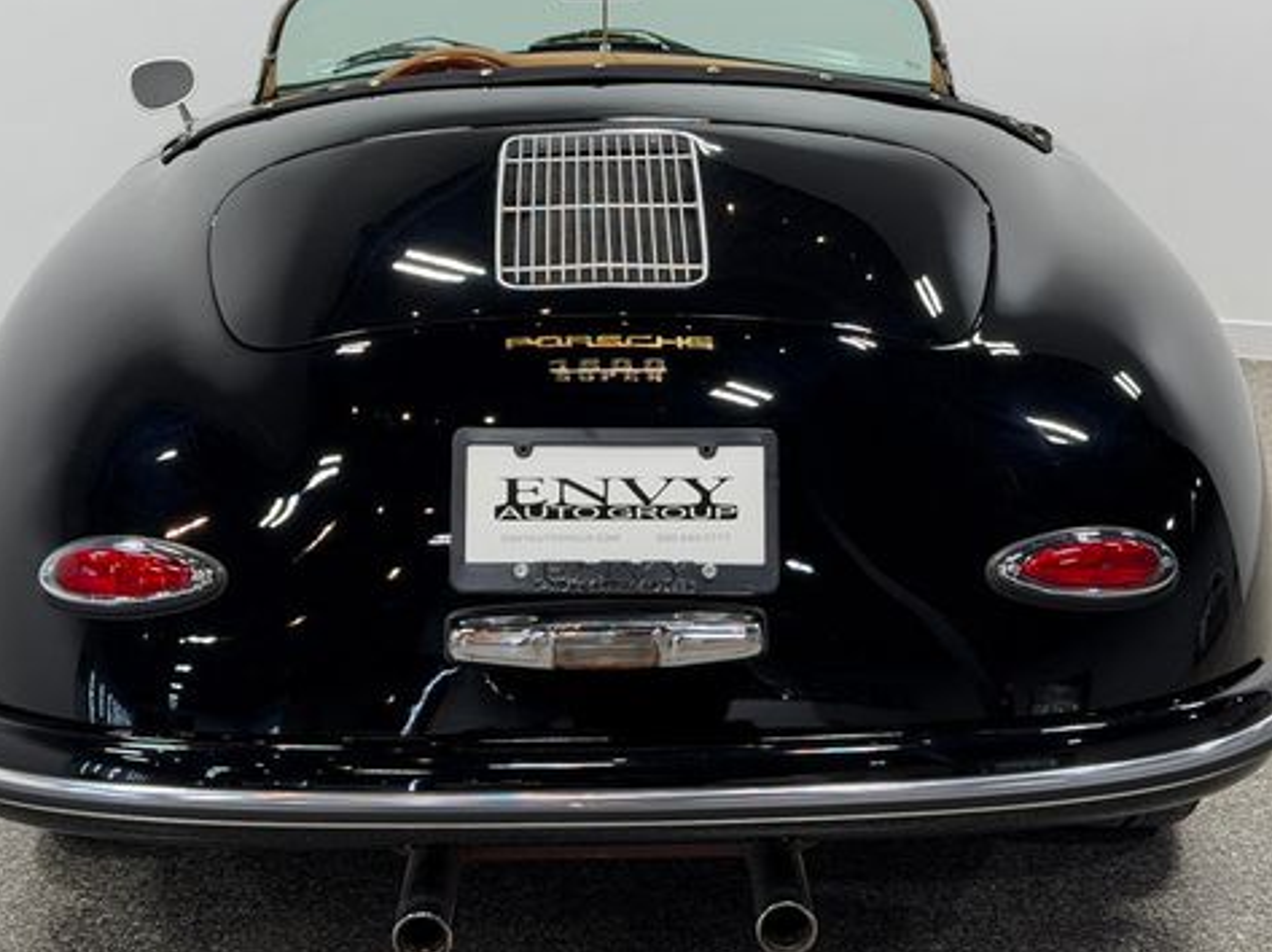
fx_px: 2387
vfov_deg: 22.6
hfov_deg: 29.8
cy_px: 446
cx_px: 586
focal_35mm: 65
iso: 50
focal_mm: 6.76
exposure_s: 1/136
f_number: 1.78
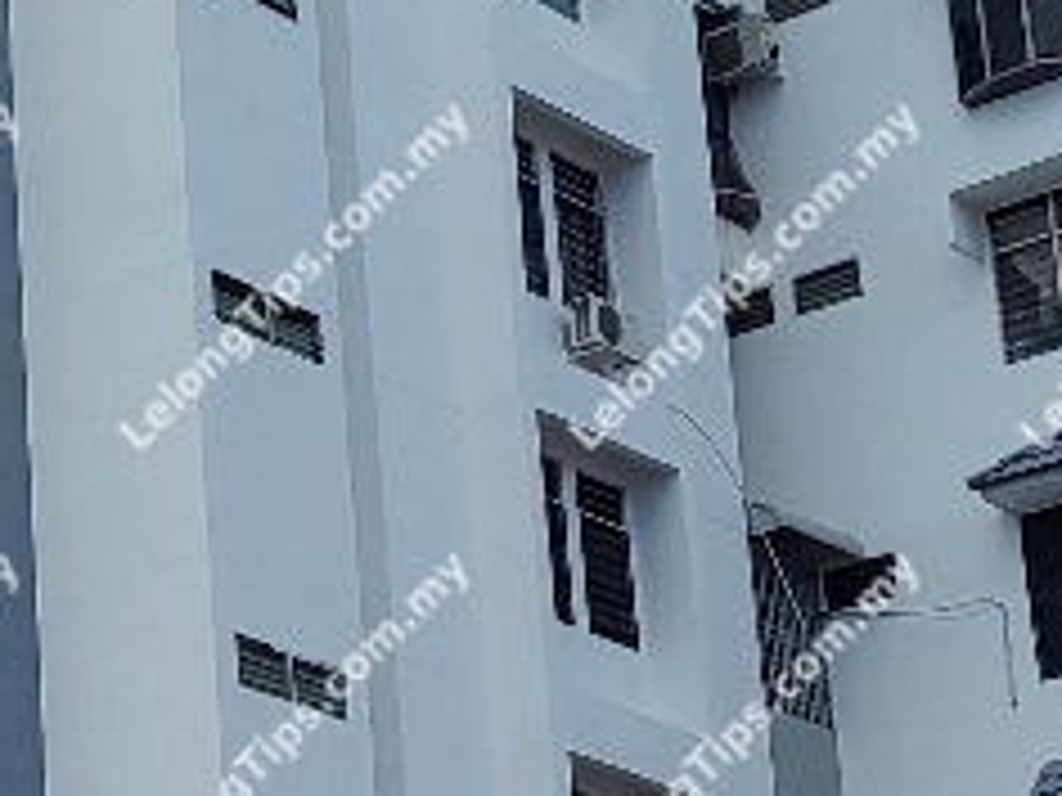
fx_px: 4080
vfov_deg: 11.1
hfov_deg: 14.3
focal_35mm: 133
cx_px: -254
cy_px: 371
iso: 50
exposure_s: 1/914
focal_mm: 6.04
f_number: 1.9
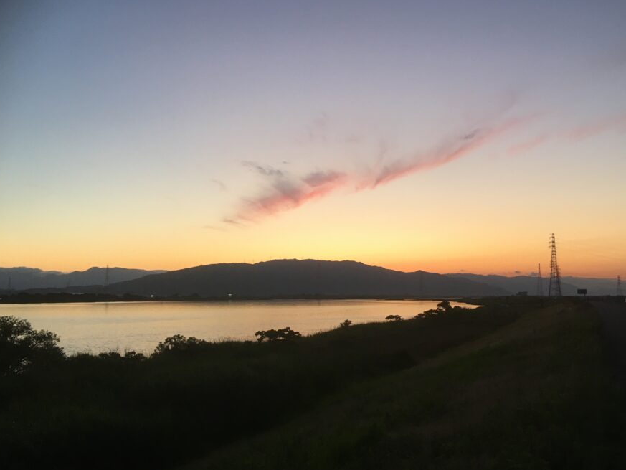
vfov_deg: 41.8
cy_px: 250
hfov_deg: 54.0
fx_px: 615
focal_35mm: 34
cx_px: 310
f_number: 2.2
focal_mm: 4.15
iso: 32
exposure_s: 1/30
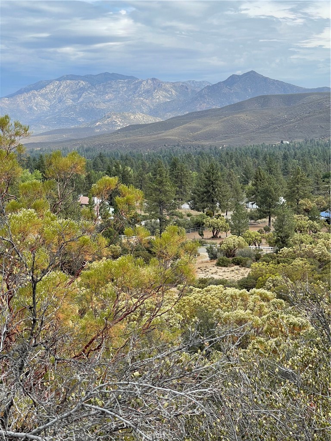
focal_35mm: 64
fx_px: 816
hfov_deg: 22.9
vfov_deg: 30.3
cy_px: 220
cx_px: 166
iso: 20
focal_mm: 7.5
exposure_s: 1/827
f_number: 2.2
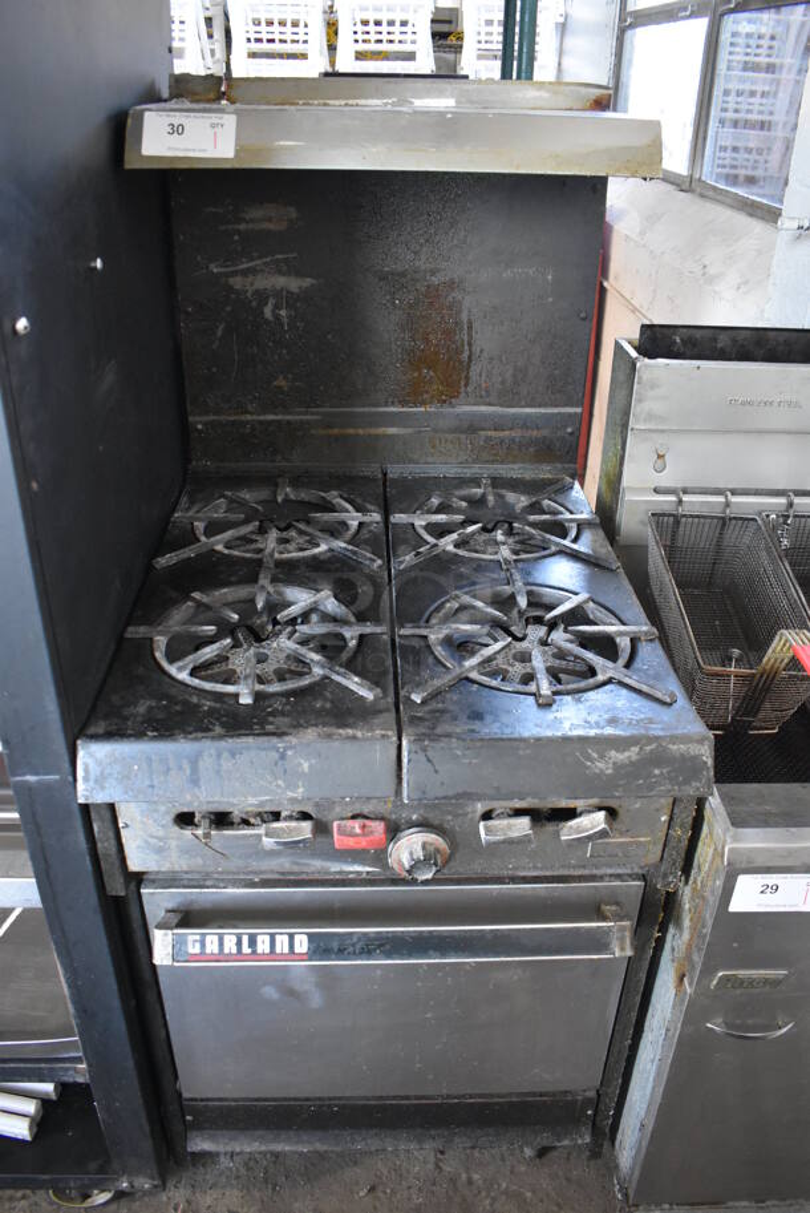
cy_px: 606
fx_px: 910
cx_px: 405
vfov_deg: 67.3
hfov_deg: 48.0
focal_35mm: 27
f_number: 3.5
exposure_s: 1/125
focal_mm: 18
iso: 3600
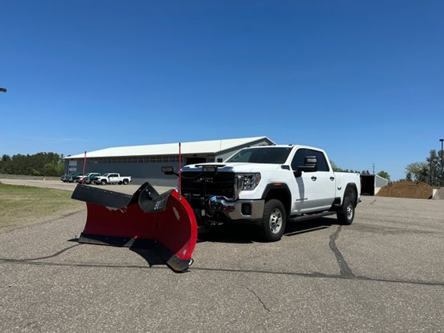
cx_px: 235
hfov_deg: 67.3
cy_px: 175
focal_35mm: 26
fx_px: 333
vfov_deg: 53.0
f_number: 1.78
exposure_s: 1/6211
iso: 80
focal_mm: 6.86
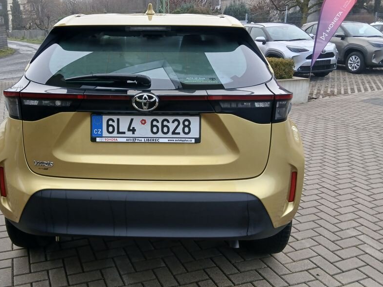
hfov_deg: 53.4
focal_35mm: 34
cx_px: 144
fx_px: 376
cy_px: 133
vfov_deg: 41.8
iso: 64
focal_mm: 3.98
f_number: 1.8
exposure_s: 1/50
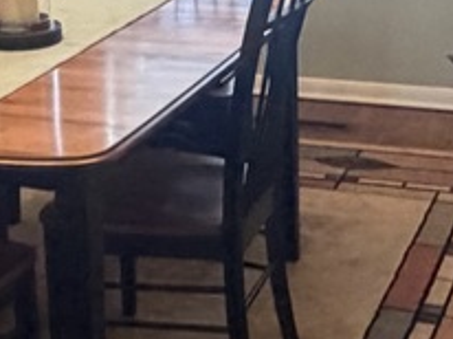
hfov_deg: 19.6
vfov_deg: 14.9
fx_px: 1281
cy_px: 31
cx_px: 31
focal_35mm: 98
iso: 500
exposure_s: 1/60
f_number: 2.2
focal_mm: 2.22
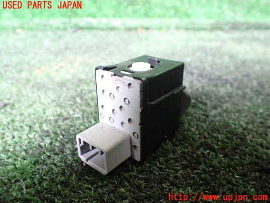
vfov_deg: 46.8
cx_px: 135
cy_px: 102
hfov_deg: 60.0
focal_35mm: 30
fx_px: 234
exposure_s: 1/40
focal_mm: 5.4
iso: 800
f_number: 2.3
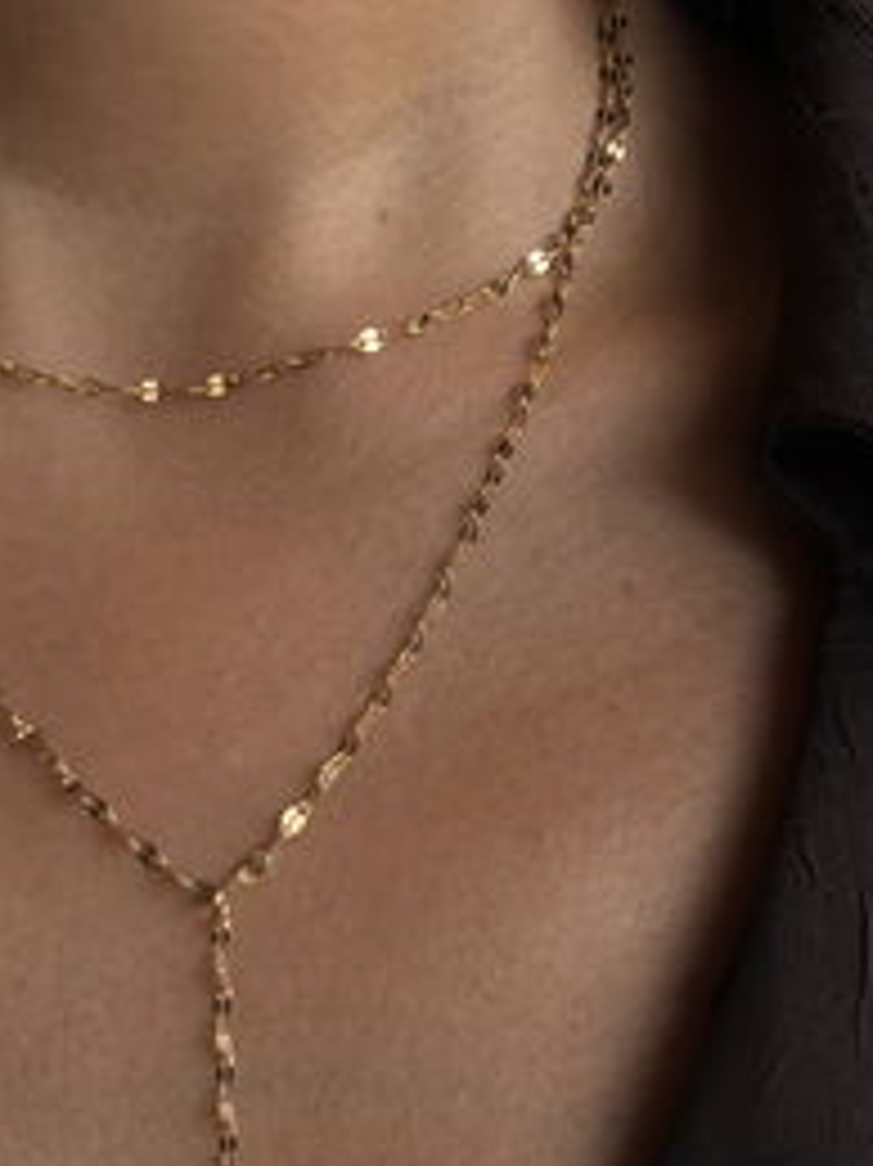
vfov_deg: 18.3
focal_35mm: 107
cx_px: 171
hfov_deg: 13.8
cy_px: 831
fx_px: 3601
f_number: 1.6
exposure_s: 1/180
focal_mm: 5.96
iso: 64
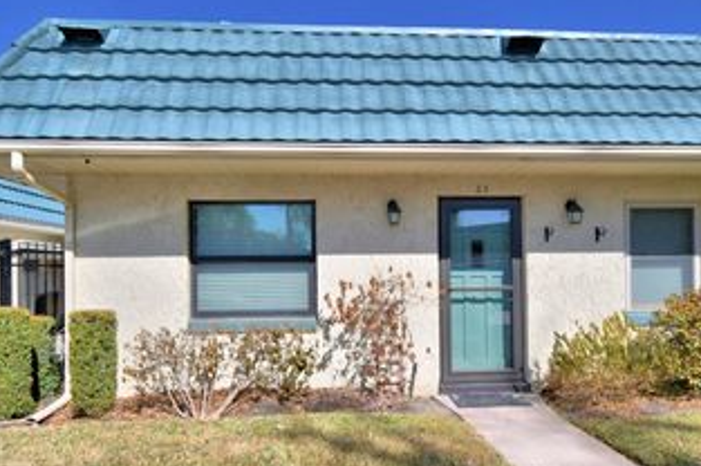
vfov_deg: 52.8
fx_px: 467
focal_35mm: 24
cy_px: 272
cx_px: 374
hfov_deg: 73.7
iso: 100
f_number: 4.5
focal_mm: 10
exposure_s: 1/1600
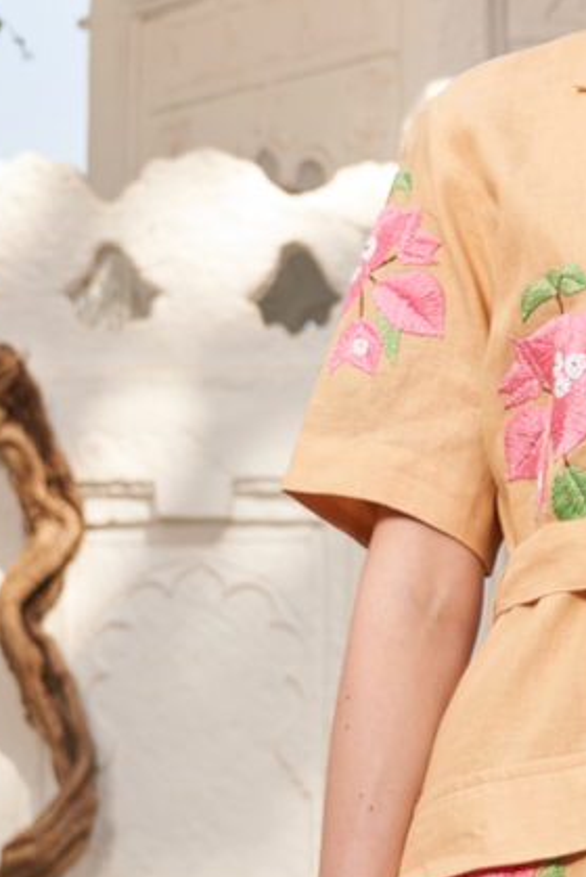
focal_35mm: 119
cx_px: 641
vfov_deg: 17.2
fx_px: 2901
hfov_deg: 11.4
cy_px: 403
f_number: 2.8
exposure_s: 1/500
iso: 50
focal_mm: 25
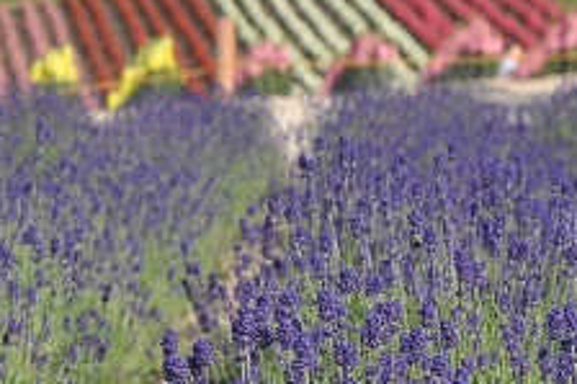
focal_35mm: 403
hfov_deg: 5.1
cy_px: -57
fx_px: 6454
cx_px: -384
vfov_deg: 3.4
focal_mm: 70
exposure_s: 1/320
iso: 200
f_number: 11
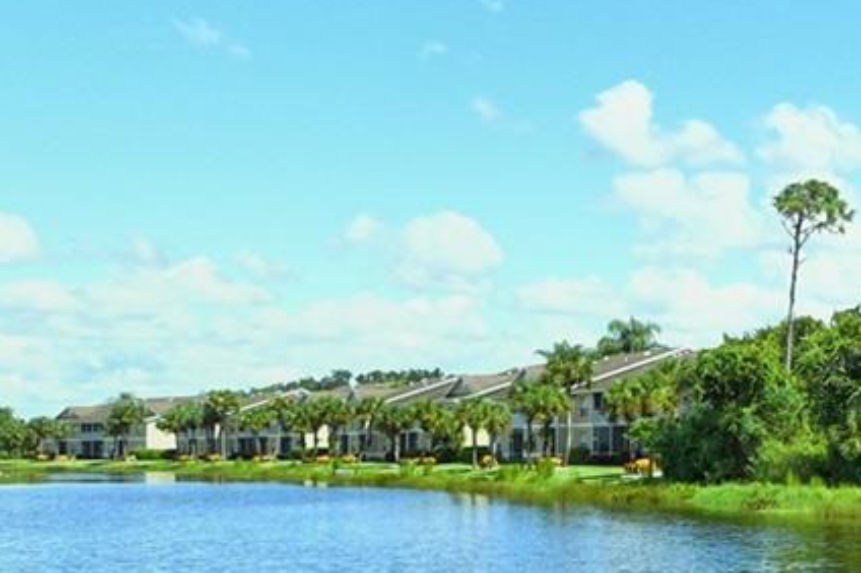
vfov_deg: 19.9
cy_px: 390
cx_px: 1196
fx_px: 1625
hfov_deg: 24.7
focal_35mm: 68
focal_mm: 12
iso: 640
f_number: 18
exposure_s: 1/250
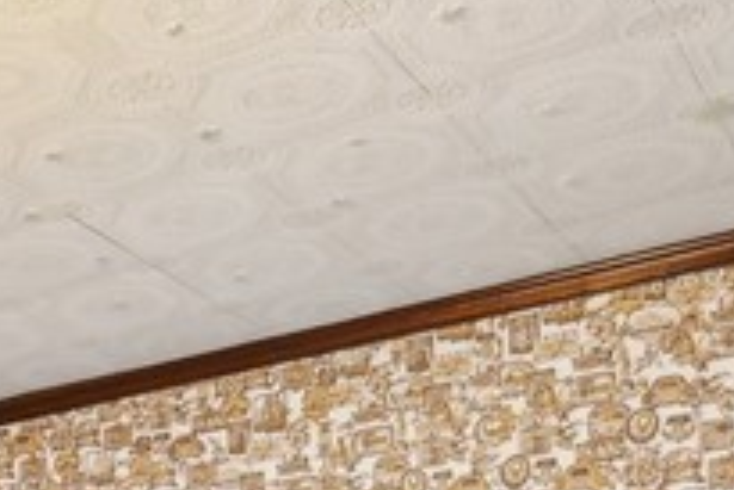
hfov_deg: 24.1
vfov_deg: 15.8
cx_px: -206
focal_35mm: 74
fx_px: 1510
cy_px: 869
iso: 50
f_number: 11
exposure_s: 1/1.67
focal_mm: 14
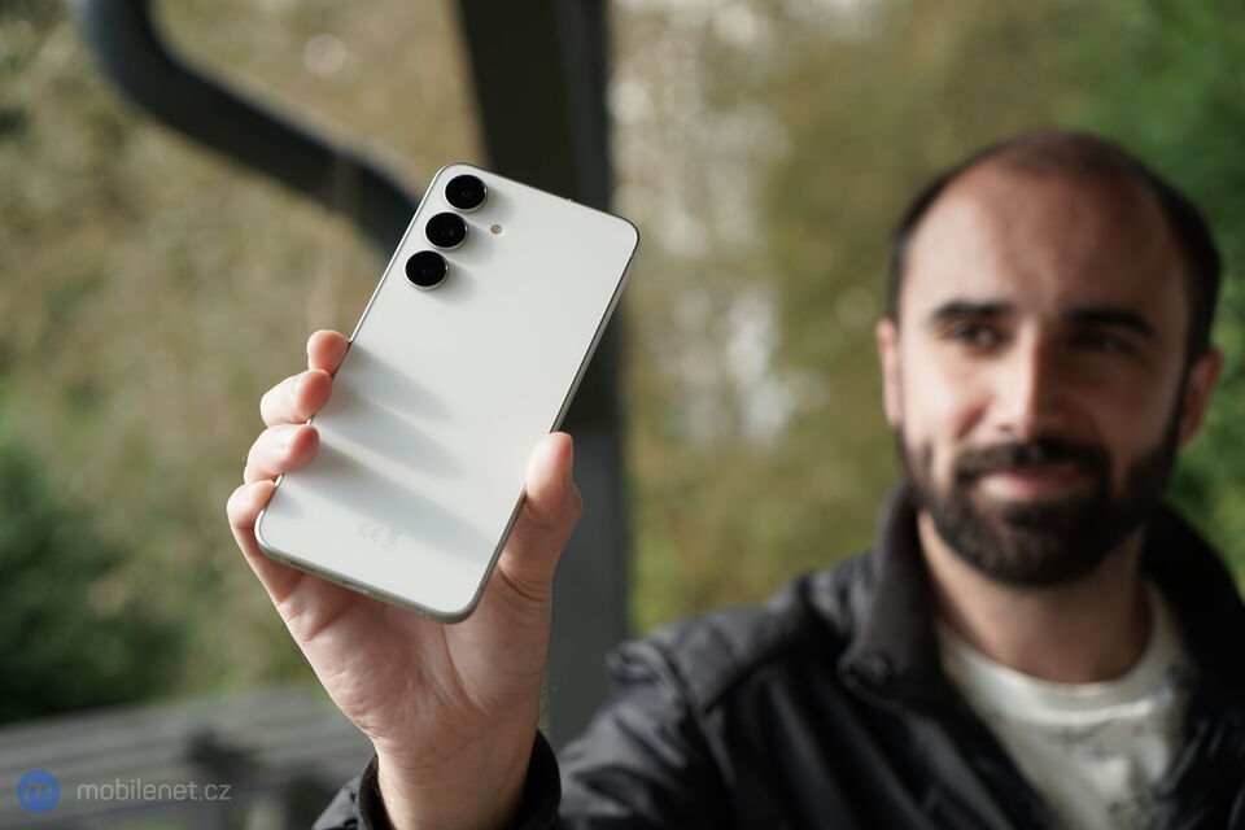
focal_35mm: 65
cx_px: 622
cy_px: 415
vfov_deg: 20.9
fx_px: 2248
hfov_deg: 31.0
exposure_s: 1/250
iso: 100
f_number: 4
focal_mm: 65
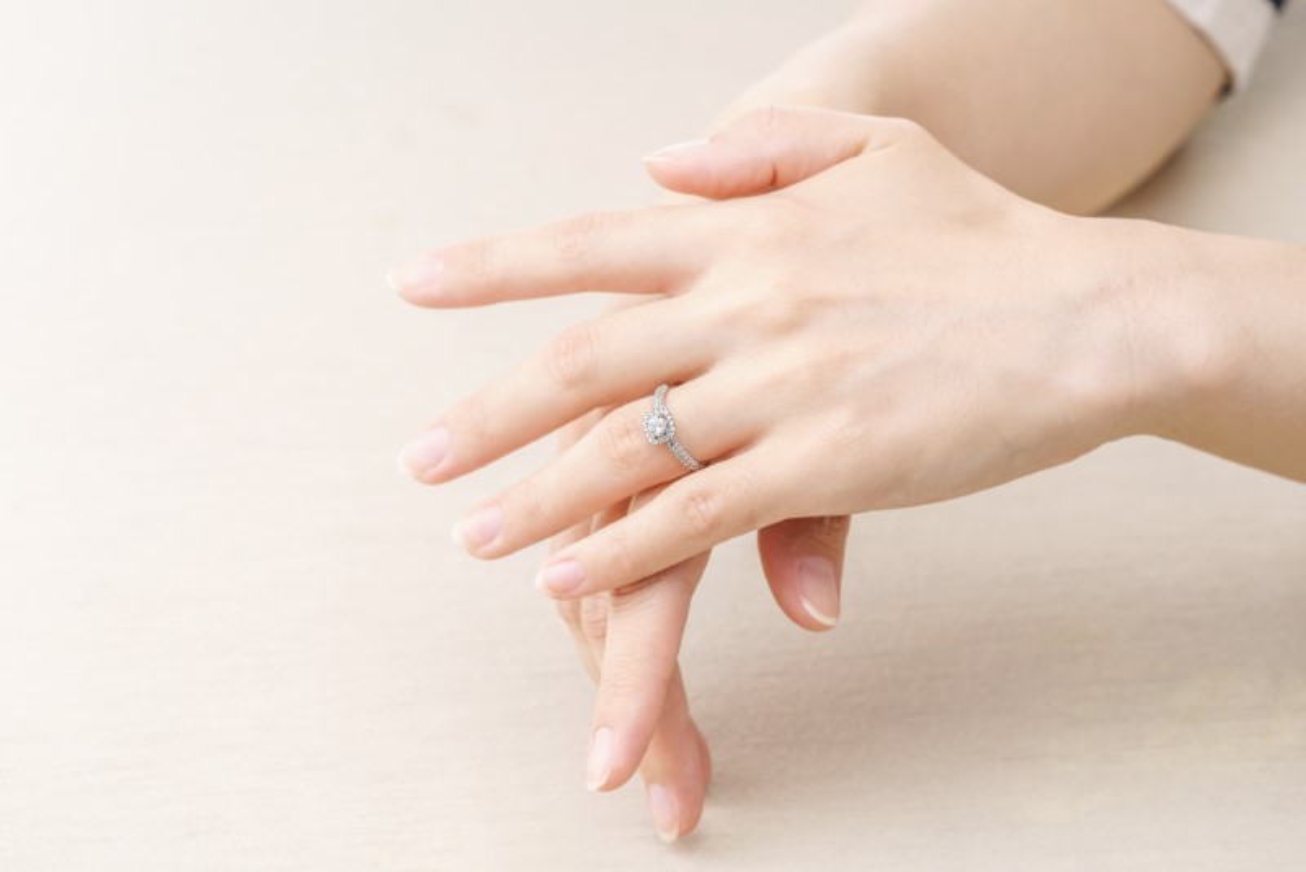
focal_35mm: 135
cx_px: 653
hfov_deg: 15.2
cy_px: 436
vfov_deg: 10.2
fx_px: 4899
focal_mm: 135
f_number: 8
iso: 50
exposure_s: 1/125
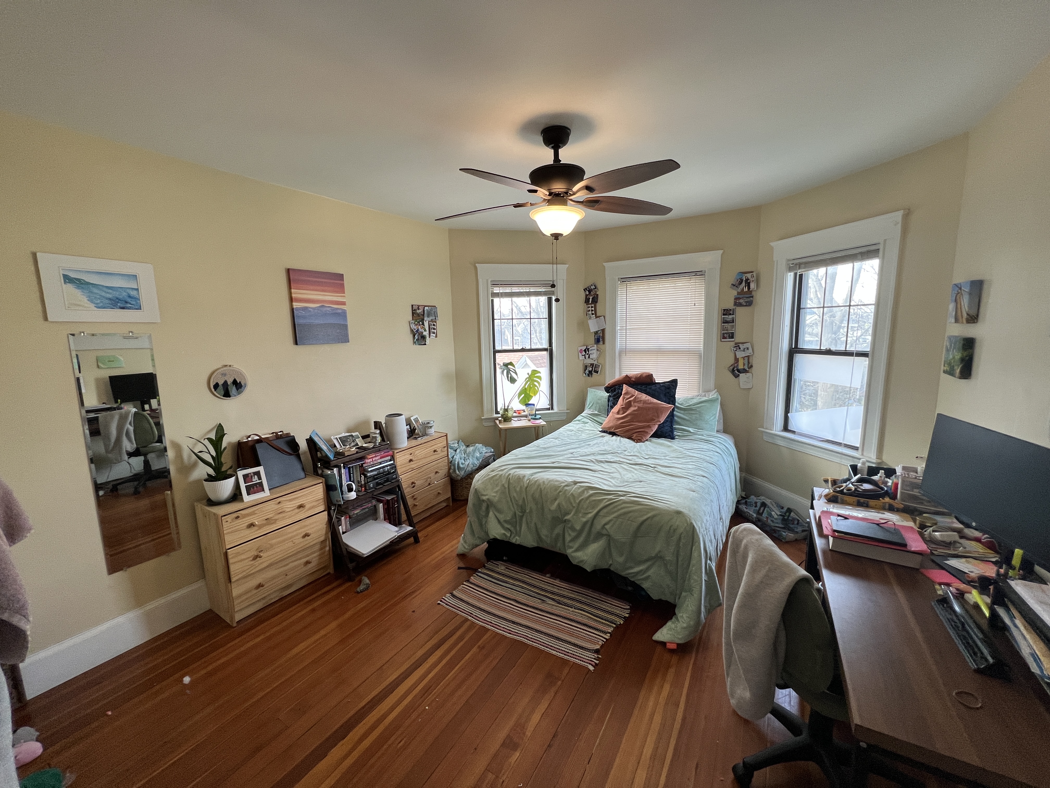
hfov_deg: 106.2
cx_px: 525
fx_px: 394
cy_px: 394
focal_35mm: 13
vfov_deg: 89.9
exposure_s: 1/120
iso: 100
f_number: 1.8
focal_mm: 1.57
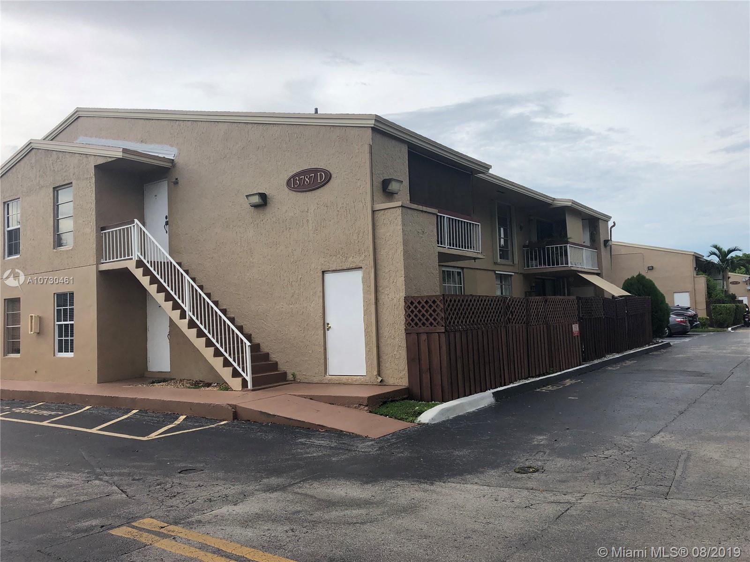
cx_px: 375
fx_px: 607
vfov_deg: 49.7
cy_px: 281
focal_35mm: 28
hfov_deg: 63.4
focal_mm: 3.99
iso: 20
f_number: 1.8
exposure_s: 1/1230
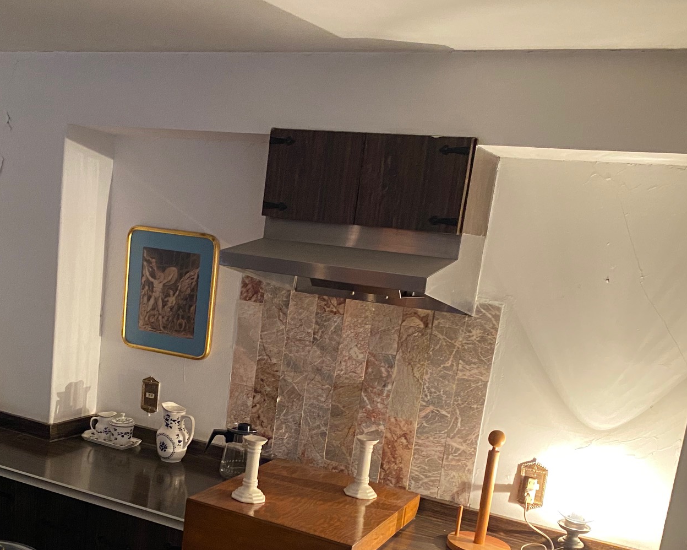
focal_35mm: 41
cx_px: 222
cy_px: 416
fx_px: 834
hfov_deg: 44.1
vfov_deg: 35.6
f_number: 1.8
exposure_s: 1/40
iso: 500
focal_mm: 4.25
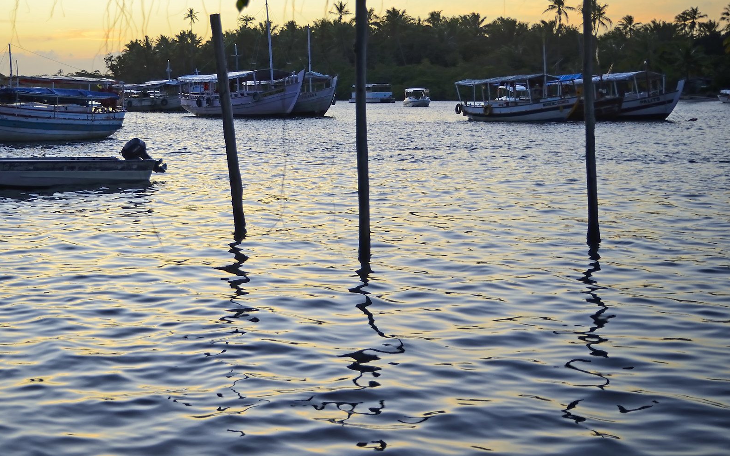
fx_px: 1249
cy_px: 104
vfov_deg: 20.5
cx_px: 251
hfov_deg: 32.3
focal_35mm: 63
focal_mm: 27
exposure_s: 1/100
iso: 125
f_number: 2.8
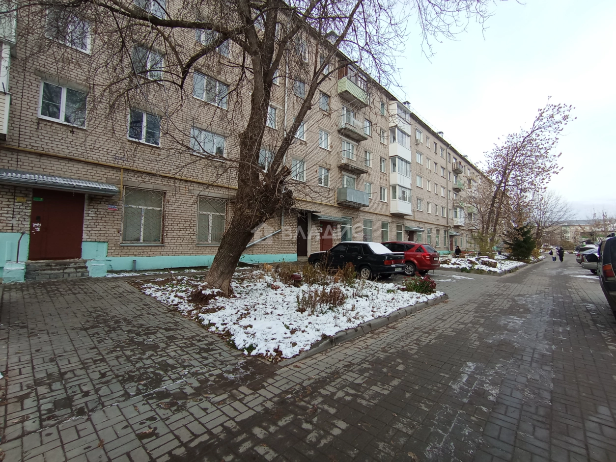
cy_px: 231
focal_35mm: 16
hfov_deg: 94.5
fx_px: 285
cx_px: 308
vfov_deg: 78.1
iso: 52
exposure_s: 1/177
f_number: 2.2
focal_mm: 1.65
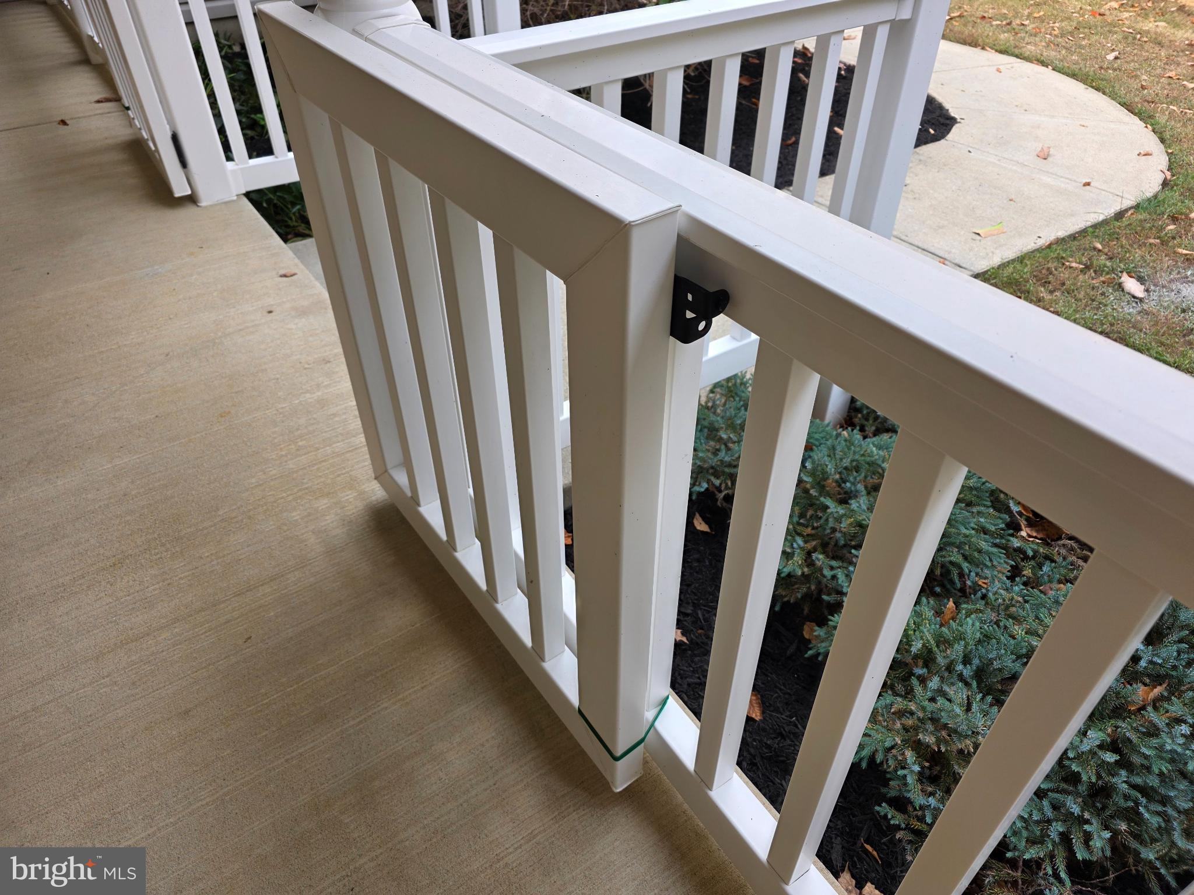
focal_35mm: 23
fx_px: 793
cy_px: 448
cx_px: 597
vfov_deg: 58.9
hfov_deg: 73.9
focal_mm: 6.3
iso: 40
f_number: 1.7
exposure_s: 1/180
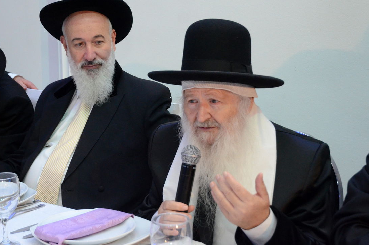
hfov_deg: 31.0
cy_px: 118
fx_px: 665
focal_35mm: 65
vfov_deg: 20.8
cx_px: 166
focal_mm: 34
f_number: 4.5
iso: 3200
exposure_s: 1/80
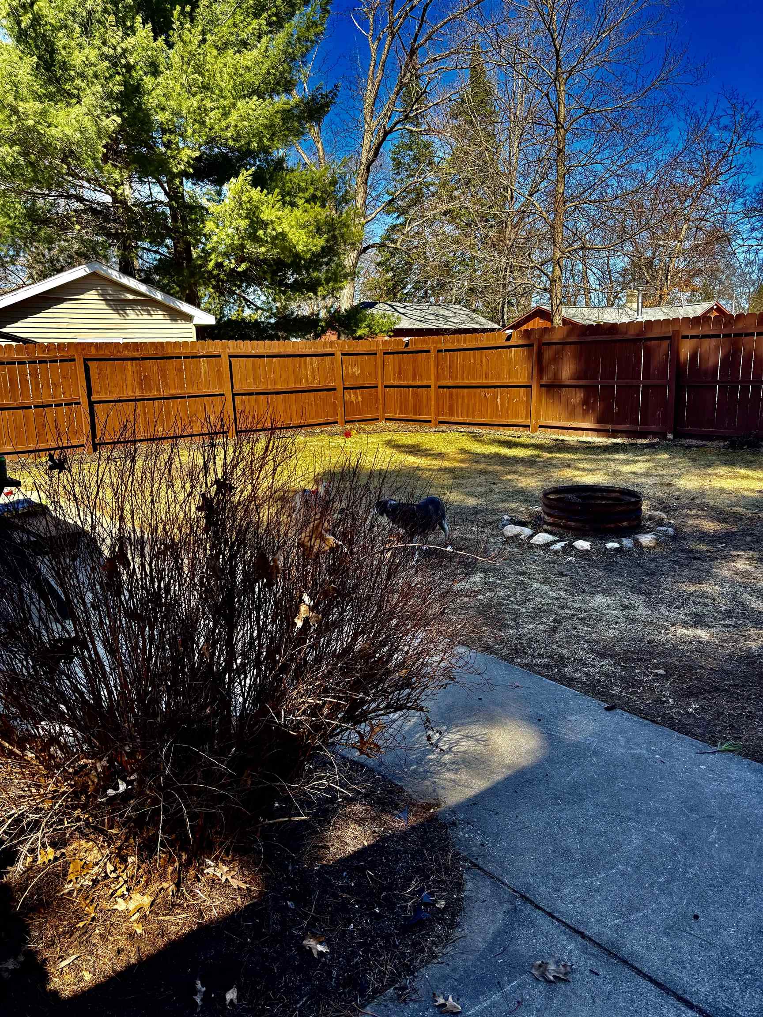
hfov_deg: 53.1
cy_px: 508
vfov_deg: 67.3
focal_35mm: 26
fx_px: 764
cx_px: 382
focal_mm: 5.96
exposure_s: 1/763
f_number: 1.6
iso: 50
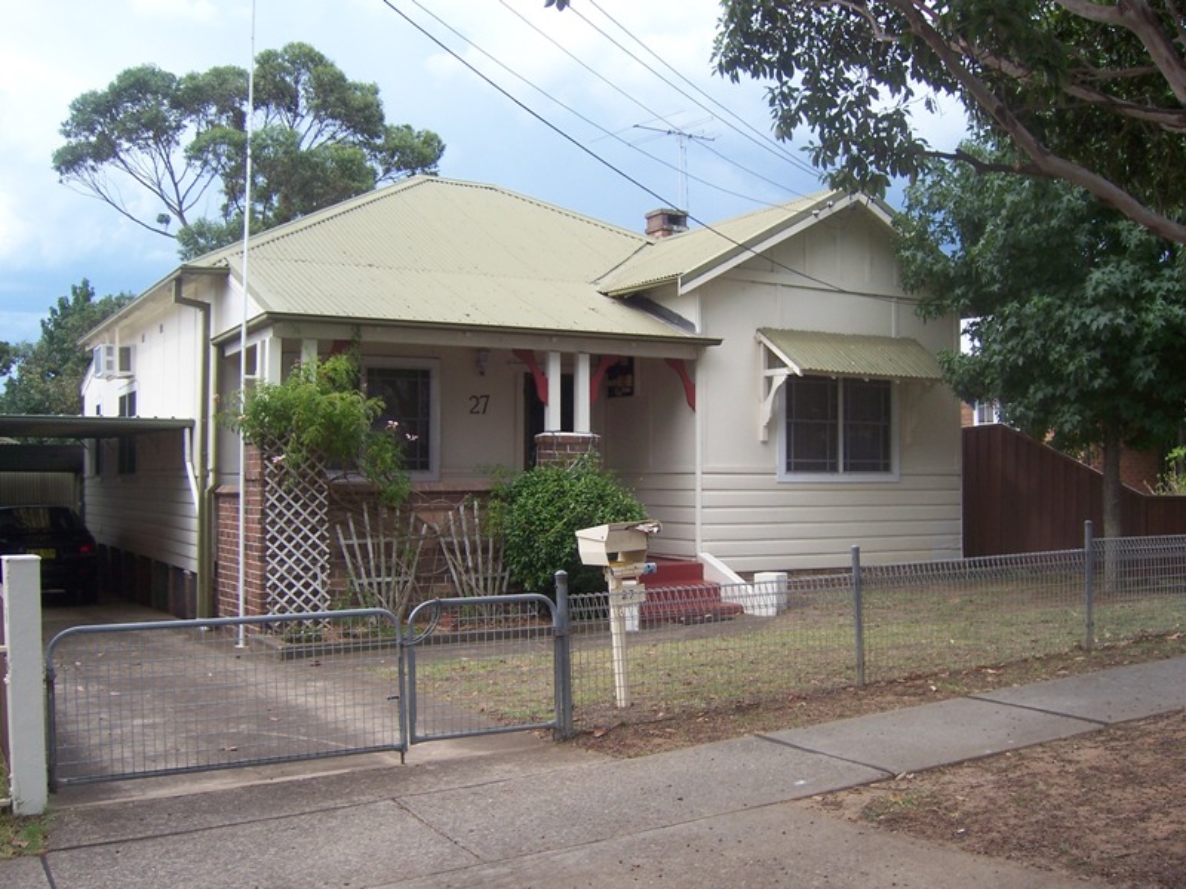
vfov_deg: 39.7
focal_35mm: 36
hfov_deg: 51.4
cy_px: 444
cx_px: 593
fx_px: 1233
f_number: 2.8
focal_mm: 6.2
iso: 80
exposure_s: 1/500
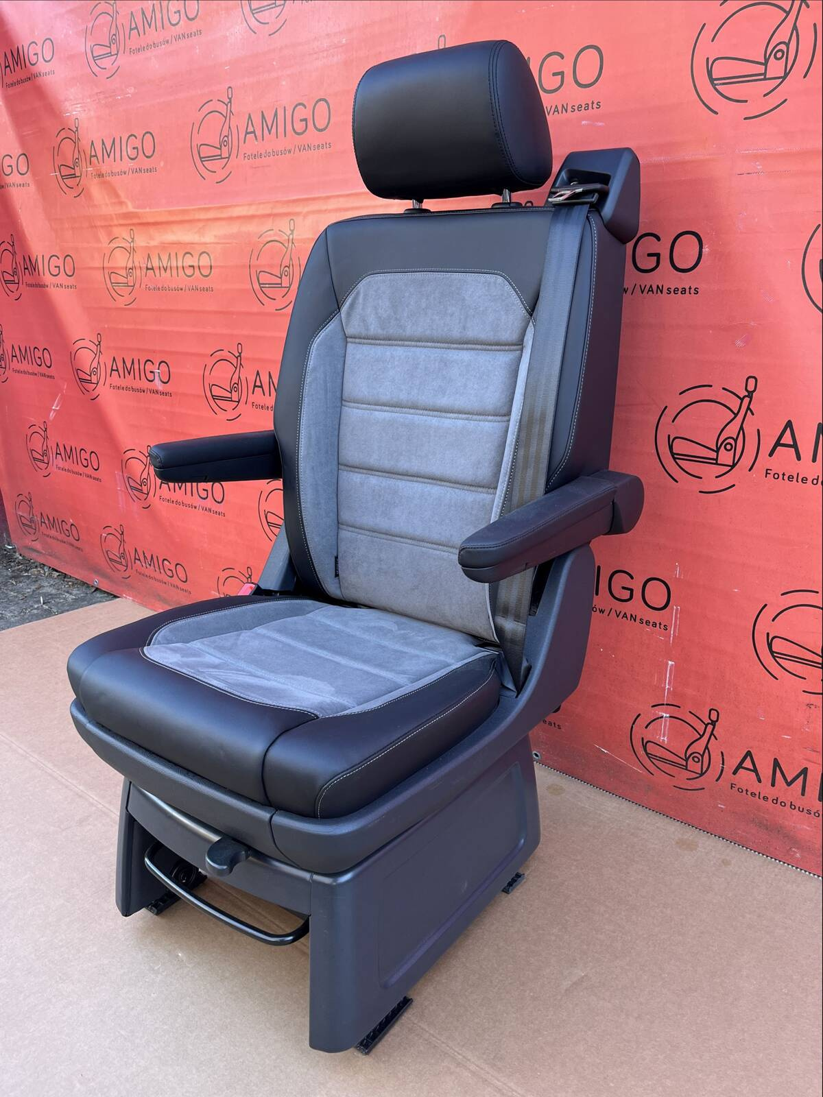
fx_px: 824
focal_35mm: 26
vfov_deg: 67.3
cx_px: 412
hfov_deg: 53.1
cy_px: 548
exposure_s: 1/122
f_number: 1.6
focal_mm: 5.1
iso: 80
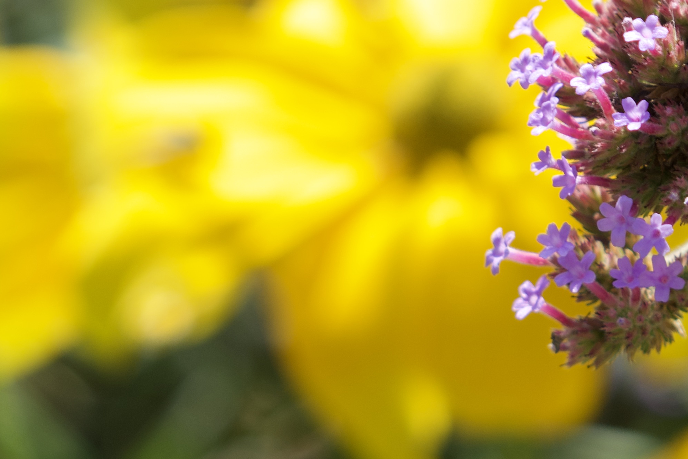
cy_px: 192
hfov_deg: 5.2
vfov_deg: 3.5
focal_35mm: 398
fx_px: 7605
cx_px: 674
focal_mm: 85
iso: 100
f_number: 5
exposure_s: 1/250
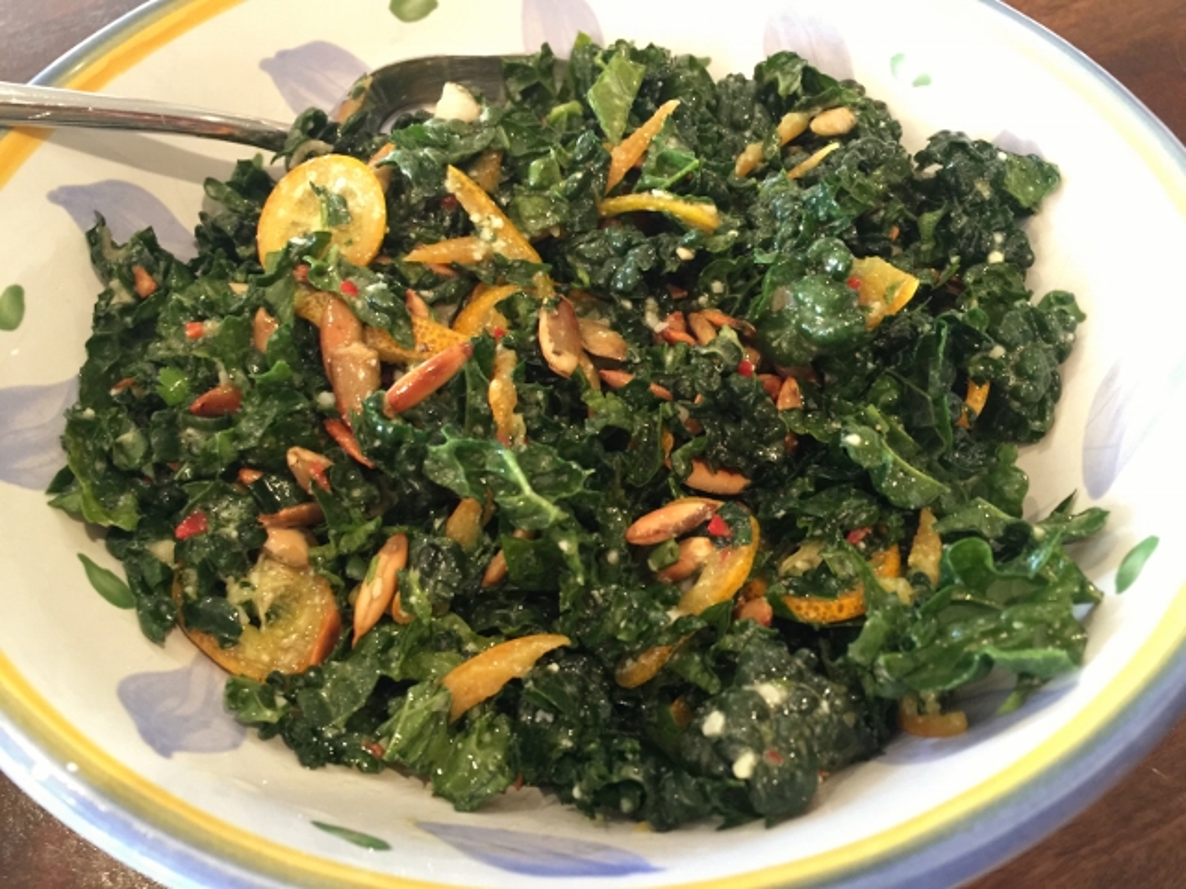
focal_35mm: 29
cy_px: 444
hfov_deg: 61.7
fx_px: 994
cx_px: 593
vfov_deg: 48.2
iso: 125
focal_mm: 4.15
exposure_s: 1/10
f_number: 2.2
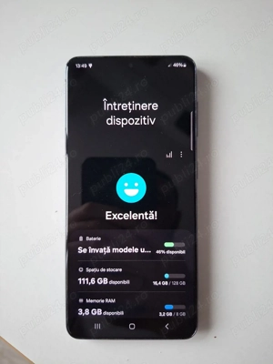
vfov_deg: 73.9
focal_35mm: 23
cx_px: 136
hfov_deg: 58.9
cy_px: 182
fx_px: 242
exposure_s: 1/60.2
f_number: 1.8
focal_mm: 5.54
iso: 250
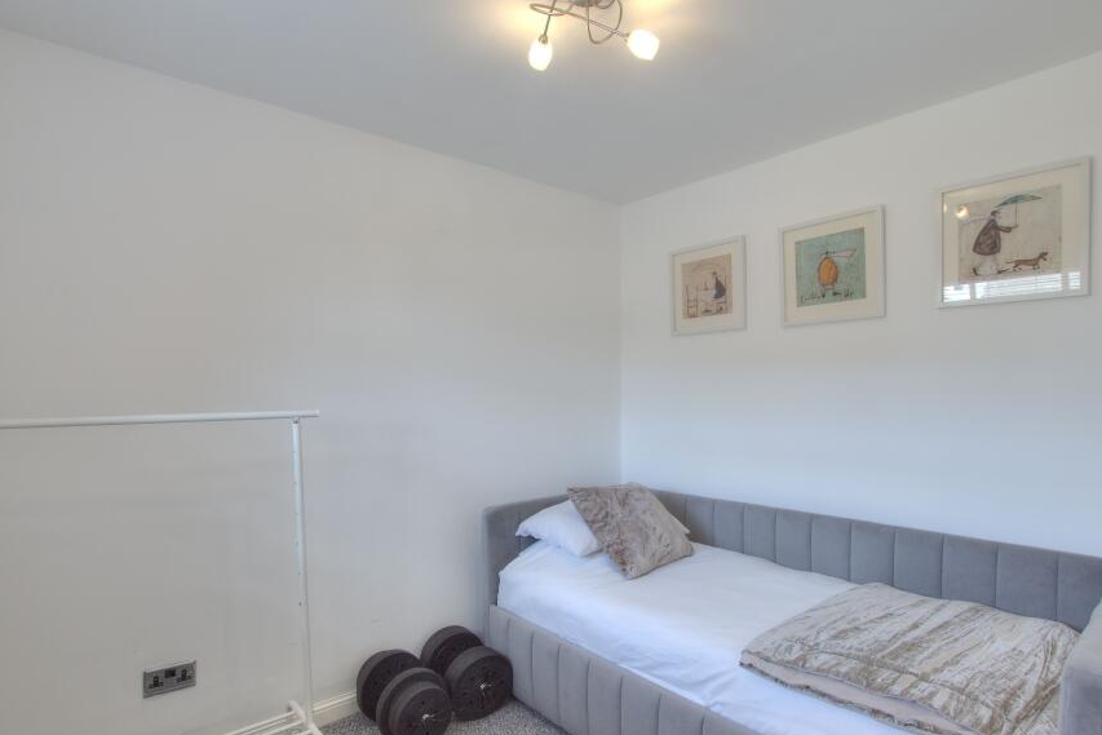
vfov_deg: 67.3
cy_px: 396
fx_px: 551
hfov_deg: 89.9
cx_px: 577
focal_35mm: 18
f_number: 8
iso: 400
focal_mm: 10
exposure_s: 1/20
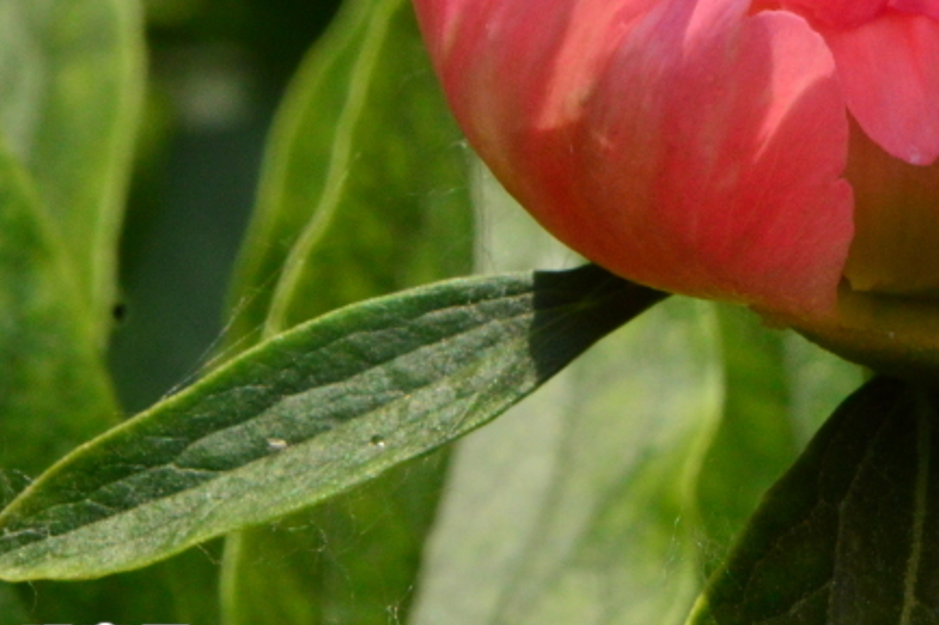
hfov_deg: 2.4
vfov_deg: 1.6
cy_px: -53
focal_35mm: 852
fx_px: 22205
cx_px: 1093
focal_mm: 240
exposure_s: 1/250
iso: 2000
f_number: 32
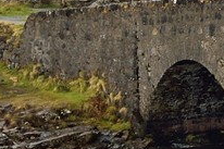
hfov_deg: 7.3
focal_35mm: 241
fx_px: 1498
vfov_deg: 5.7
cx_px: 745
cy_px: 113
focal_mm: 31
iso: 200
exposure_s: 1/200
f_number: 5.6
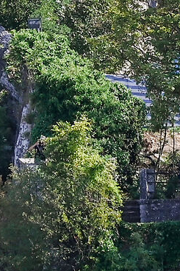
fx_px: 6358
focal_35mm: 847
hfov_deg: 1.6
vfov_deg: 2.4
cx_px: 163
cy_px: -156
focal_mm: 130
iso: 250
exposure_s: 1/800
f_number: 7.1
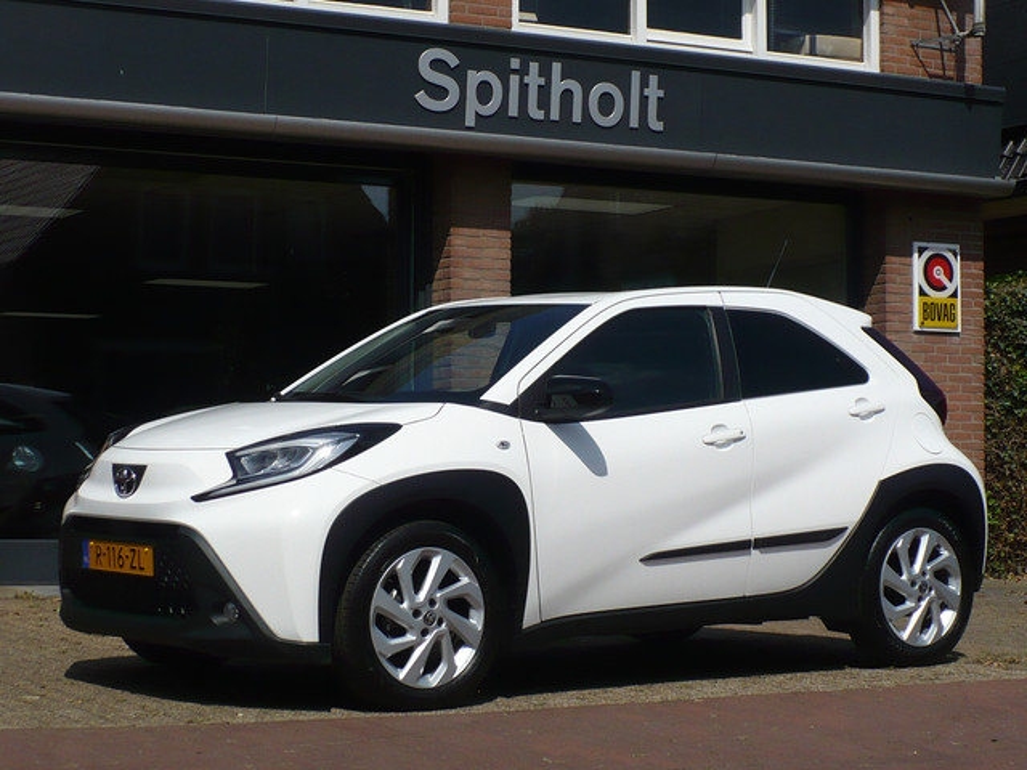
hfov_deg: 24.4
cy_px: 385
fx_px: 2373
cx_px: 514
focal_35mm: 80
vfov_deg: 18.4
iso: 100
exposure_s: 1/400
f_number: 9
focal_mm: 8.9
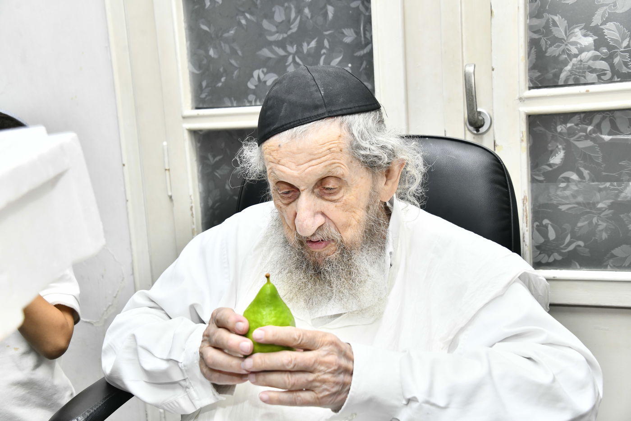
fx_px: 789
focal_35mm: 45
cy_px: 210
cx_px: 316
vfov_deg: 29.9
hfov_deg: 43.6
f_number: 6.3
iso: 1600
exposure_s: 1/160
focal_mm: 45
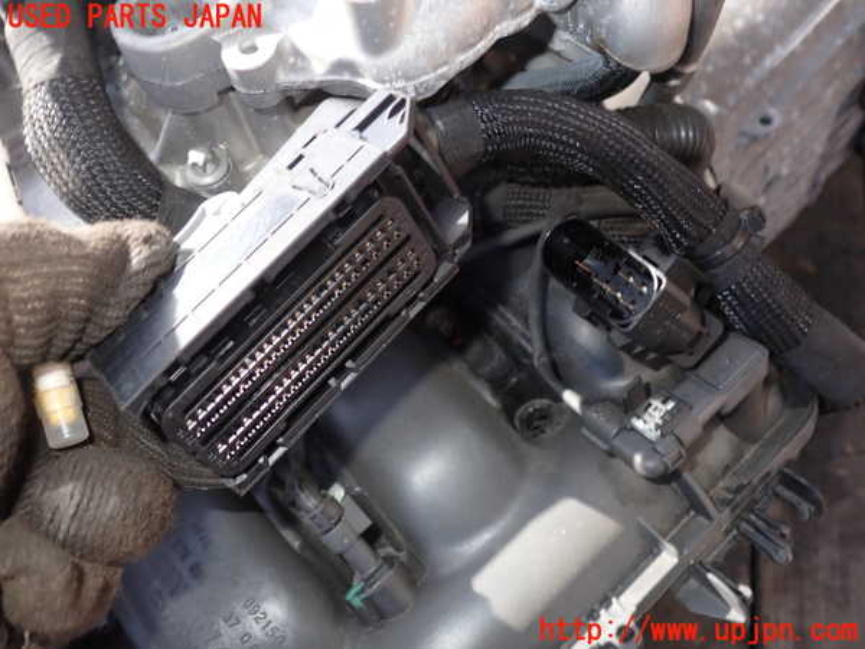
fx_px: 750
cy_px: 324
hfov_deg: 60.0
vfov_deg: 46.8
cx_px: 432
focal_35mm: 30
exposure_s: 1/30
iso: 100
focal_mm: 5.4
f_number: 6.3
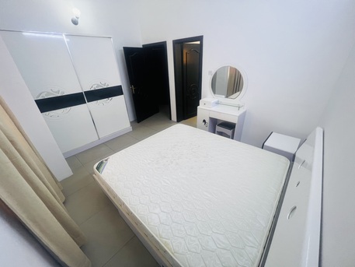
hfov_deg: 106.2
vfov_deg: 89.9
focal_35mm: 13
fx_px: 133
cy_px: 134
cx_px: 178
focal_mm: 1.57
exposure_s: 1/100
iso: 200
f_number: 1.8
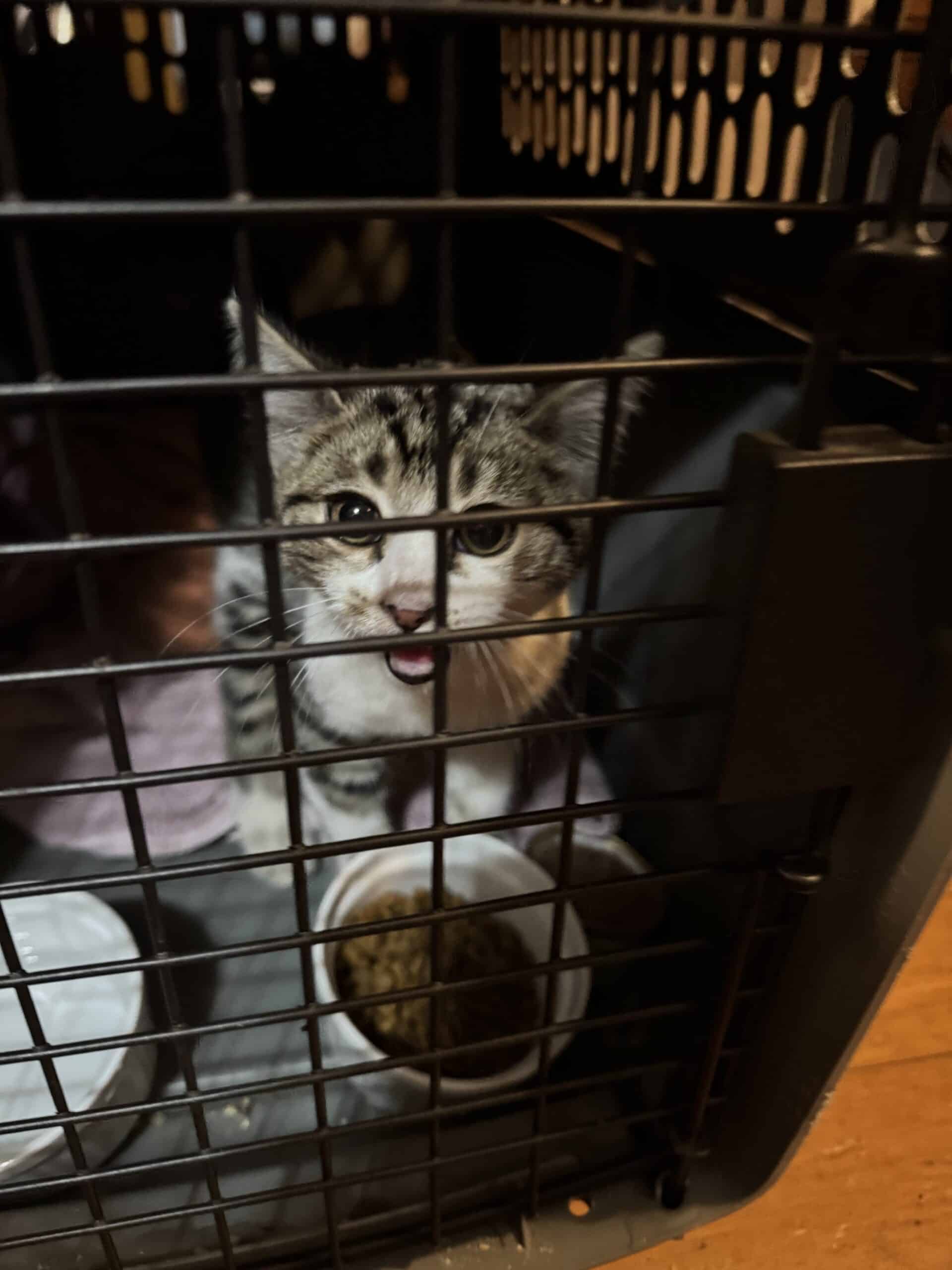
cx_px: 476
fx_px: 880
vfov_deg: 71.6
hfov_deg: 56.8
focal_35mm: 24
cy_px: 635
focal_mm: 6.76
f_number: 1.78
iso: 1600
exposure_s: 1/30
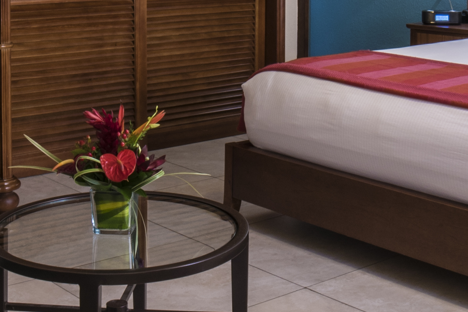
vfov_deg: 18.7
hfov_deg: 28.8
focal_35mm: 70
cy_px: -30
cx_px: 229
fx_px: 910
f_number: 18
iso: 100
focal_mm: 14
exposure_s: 2
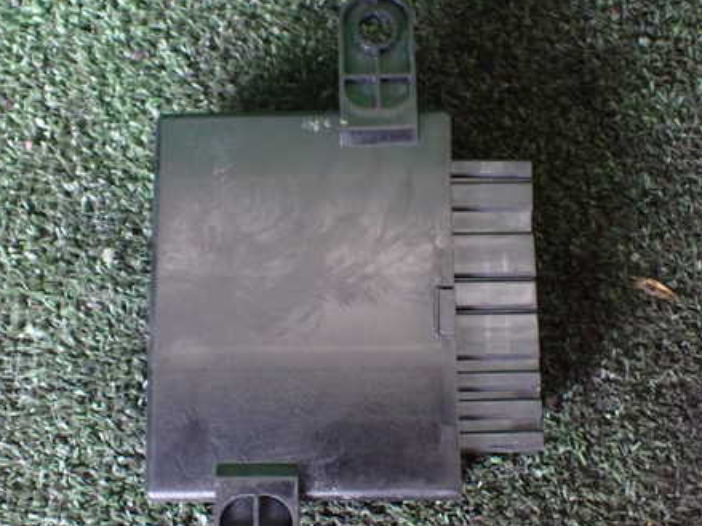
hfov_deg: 45.8
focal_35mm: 41
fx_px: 831
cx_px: 333
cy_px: 304
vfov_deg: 35.0
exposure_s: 1/30
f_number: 2.3
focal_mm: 5.4
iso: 1000
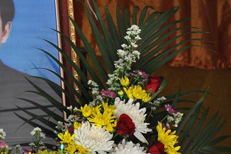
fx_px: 1976
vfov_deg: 4.5
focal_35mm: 308
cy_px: 71
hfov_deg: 6.7
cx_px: -12
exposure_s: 1/200
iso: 1600
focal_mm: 95
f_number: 5.3
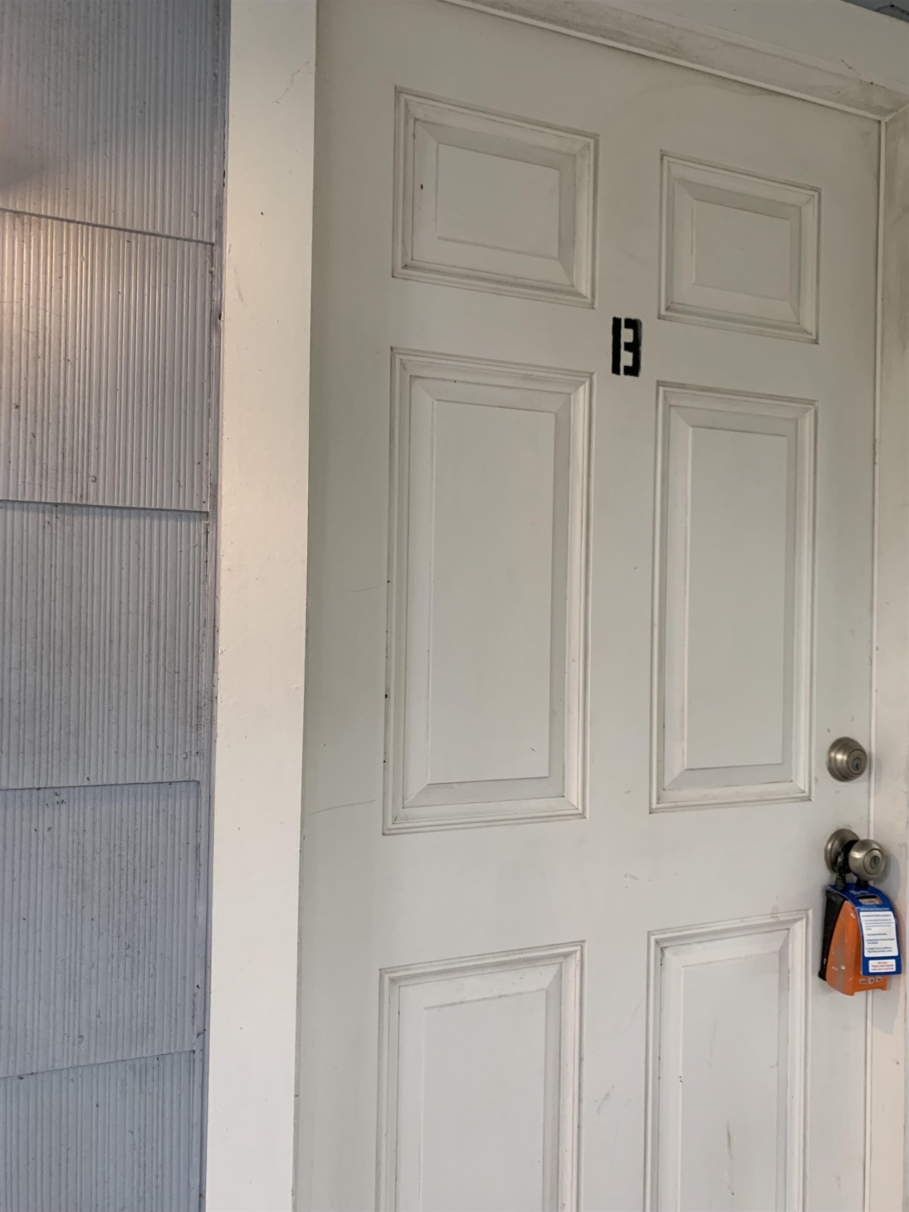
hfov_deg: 53.1
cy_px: 606
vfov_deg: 67.3
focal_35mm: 26
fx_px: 910
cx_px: 454
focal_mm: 4.25
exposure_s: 1/60
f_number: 1.8
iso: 100
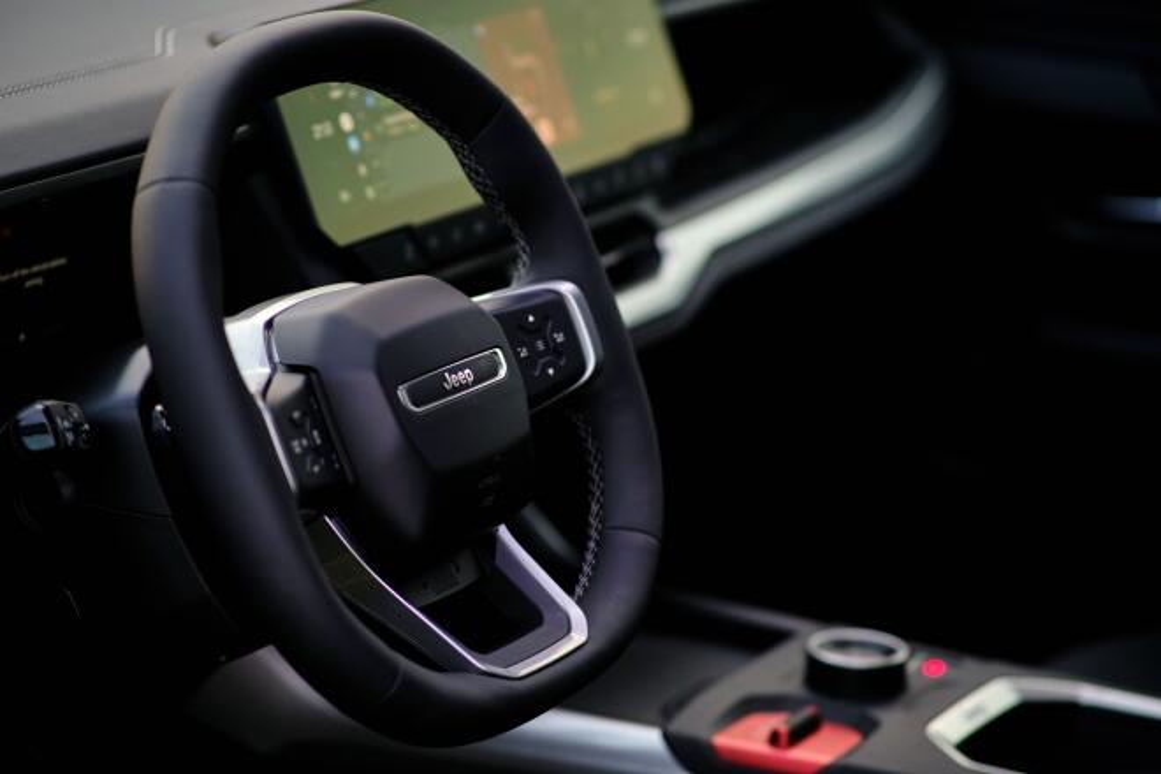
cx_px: 580
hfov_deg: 16.0
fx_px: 4128
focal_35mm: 128
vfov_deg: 10.7
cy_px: 387
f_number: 2
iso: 400
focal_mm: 85
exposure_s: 1/250
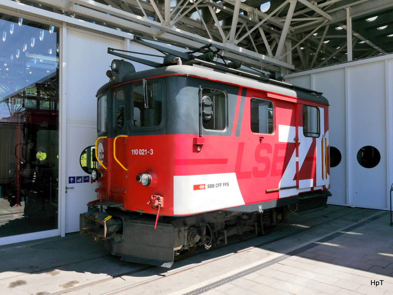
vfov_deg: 46.8
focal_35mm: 30
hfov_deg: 60.0
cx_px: 196
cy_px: 148
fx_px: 341
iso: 160
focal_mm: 15
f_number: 7.1
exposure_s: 1/400
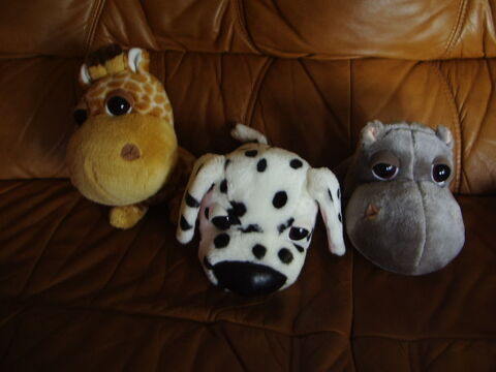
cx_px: 248
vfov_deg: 37.7
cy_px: 186
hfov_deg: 49.0
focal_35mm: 38
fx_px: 544
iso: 100
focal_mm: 5.8
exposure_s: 1/4
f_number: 2.6
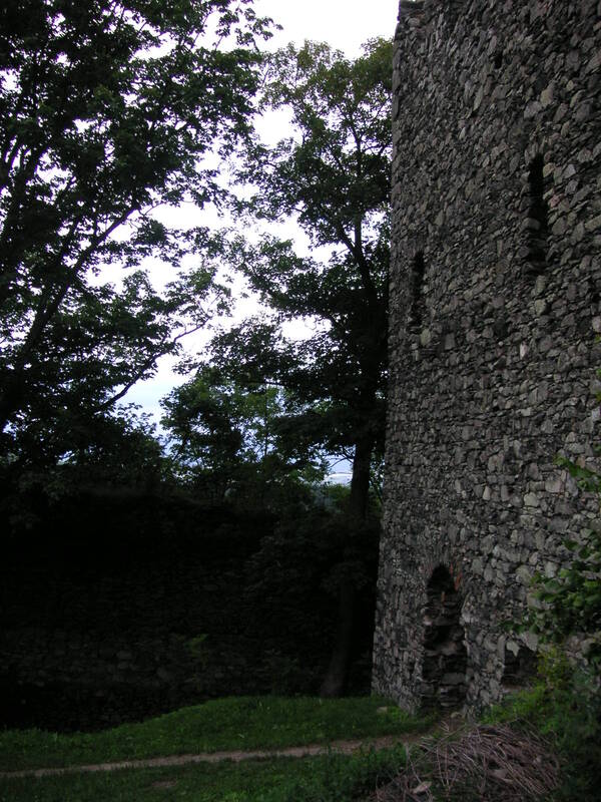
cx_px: 300
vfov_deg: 50.1
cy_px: 401
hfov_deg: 38.7
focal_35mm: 37
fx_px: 857
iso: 50
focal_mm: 6.1
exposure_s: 1/350
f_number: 2.8
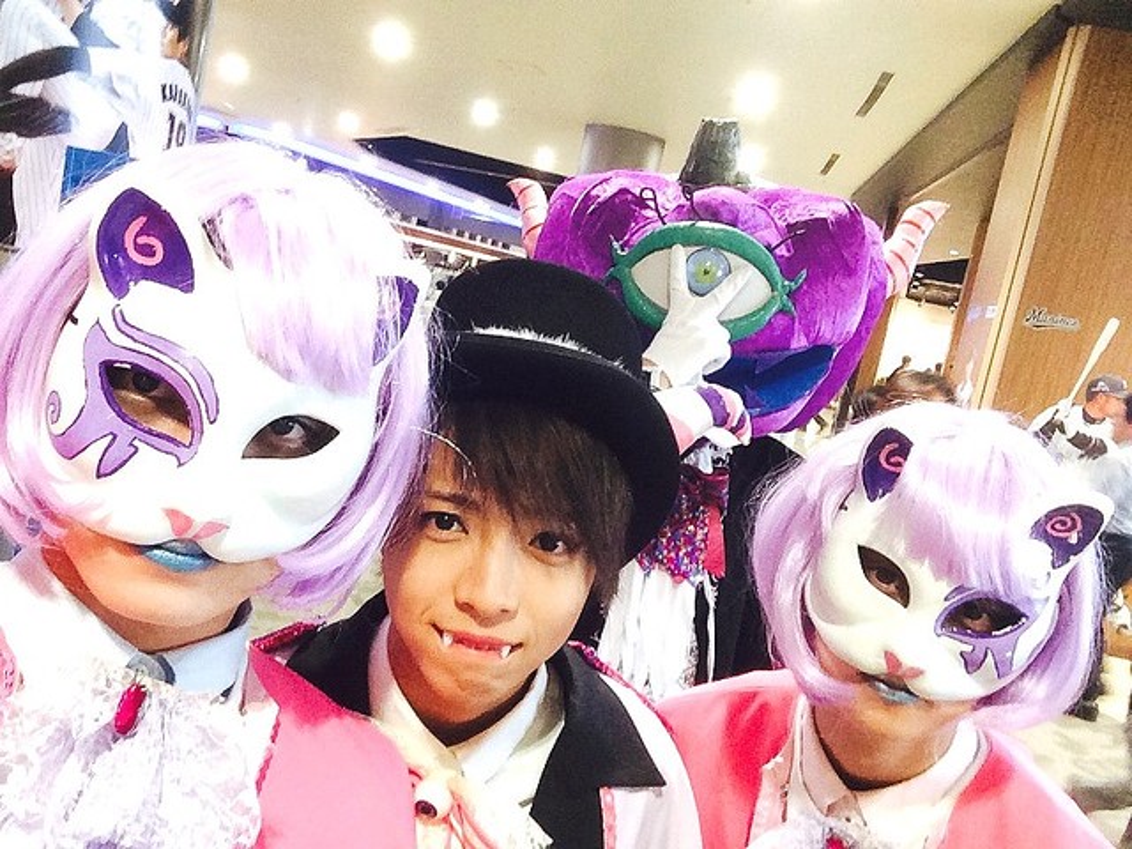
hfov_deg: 58.4
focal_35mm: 31
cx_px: 566
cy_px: 424
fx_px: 1014
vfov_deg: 45.4
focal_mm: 2.15
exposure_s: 1/30
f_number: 2.4
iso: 200
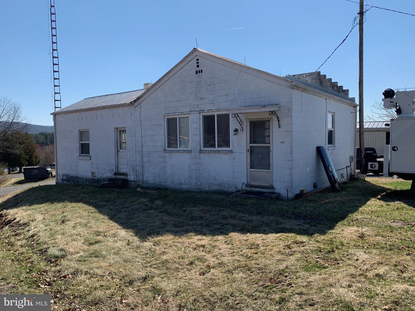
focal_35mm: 26
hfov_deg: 67.3
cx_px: 208
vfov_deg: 53.1
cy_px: 156
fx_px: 312
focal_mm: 4.25
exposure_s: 1/2611
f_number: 1.8
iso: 25
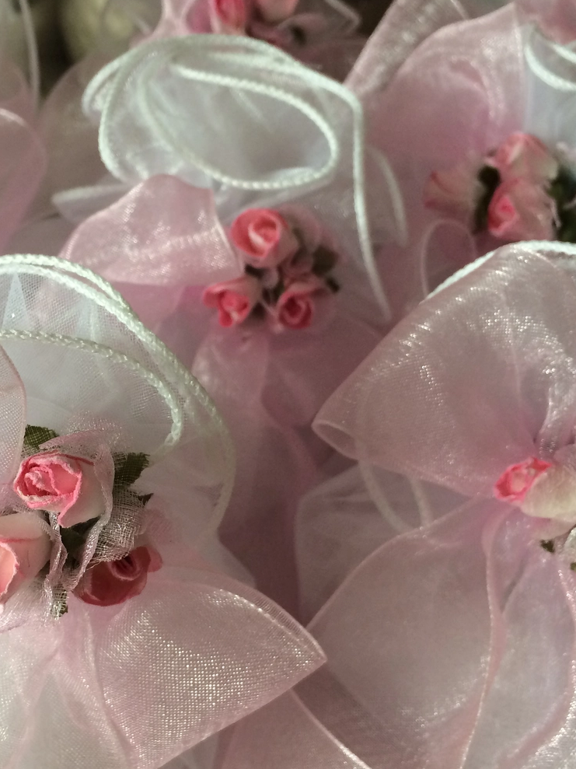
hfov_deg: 32.3
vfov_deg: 42.9
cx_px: 156
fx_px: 977
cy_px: 413
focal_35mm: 44
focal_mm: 4.15
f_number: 2.2
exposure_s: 1/30
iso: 32
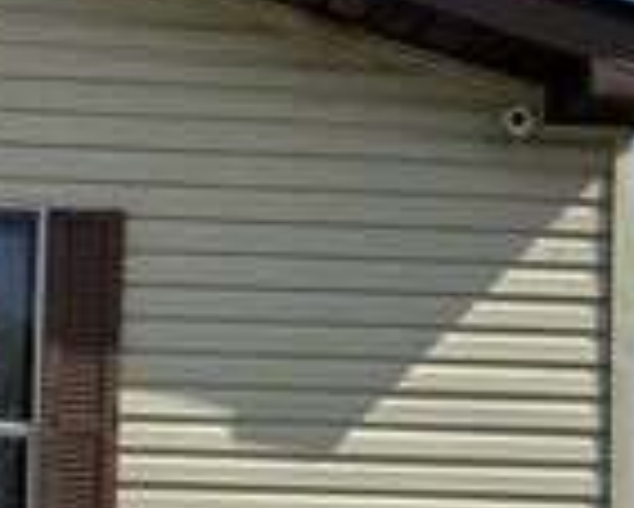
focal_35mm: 83
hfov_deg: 21.6
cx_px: -94
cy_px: 560
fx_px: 1558
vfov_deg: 17.9
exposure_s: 1/5814
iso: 80
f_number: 1.78
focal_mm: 6.76
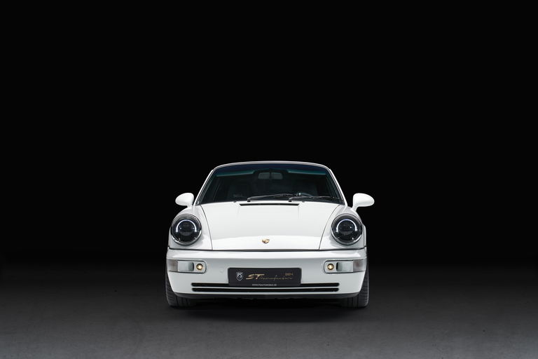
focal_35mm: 60
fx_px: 897
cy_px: 180
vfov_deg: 22.6
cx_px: 269
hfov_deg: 33.4
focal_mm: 60
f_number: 10
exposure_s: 1/125
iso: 100
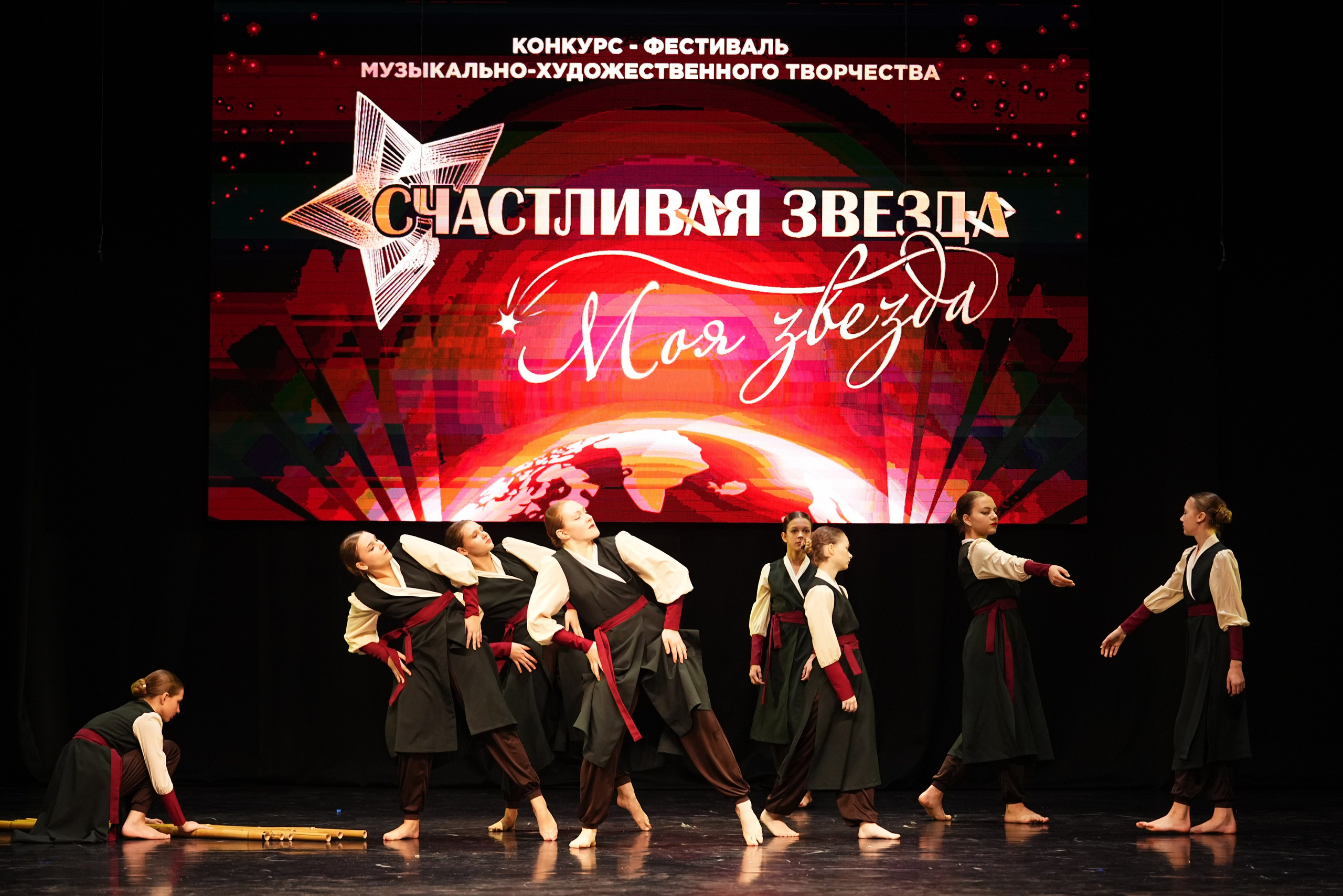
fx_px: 3992
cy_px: 448
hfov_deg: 19.1
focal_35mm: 107
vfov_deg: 12.8
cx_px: 672
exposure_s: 1/400
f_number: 2.8
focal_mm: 107
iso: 2000
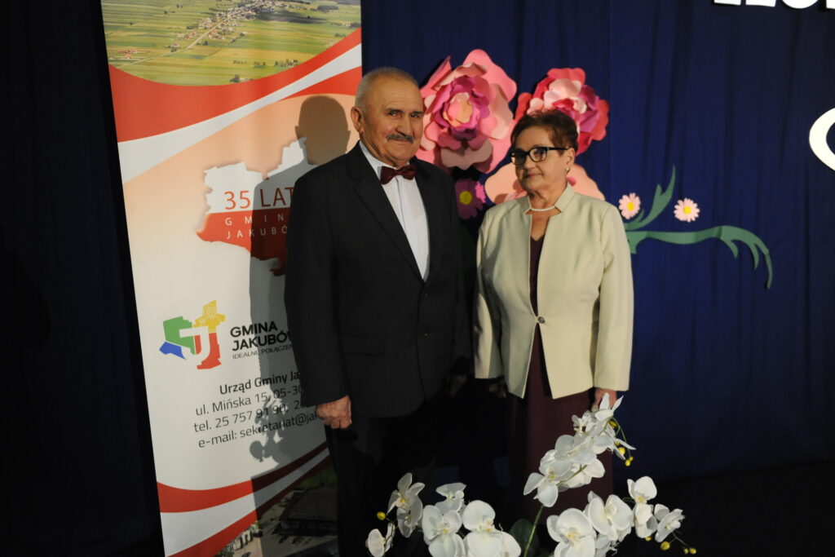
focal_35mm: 34
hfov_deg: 55.8
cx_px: 418
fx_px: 789
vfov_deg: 38.9
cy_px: 278
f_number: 2.8
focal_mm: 34
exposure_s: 1/320
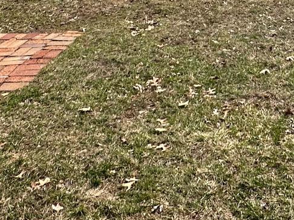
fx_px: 501
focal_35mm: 59
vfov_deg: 21.1
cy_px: -106
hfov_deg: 31.2
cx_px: 266
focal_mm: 2.22
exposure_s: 1/1742
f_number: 2.2
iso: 40
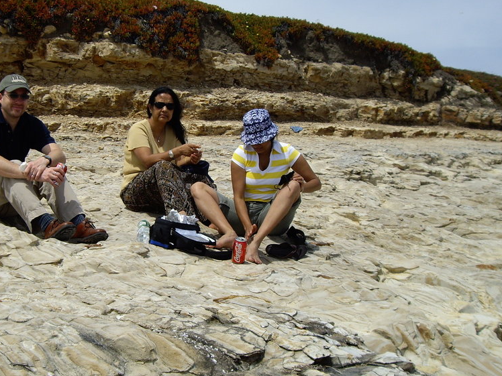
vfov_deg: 28.0
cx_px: 174
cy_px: 185
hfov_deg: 36.5
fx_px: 754
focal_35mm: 52
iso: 50
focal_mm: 6.2
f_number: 4.3
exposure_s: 1/640
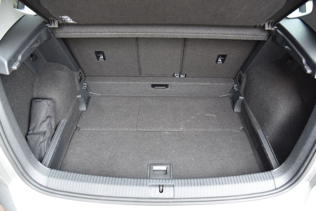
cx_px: 158
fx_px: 211
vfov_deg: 53.2
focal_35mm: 24
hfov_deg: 73.7
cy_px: 106
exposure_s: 1/60
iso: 500
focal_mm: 24
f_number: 4
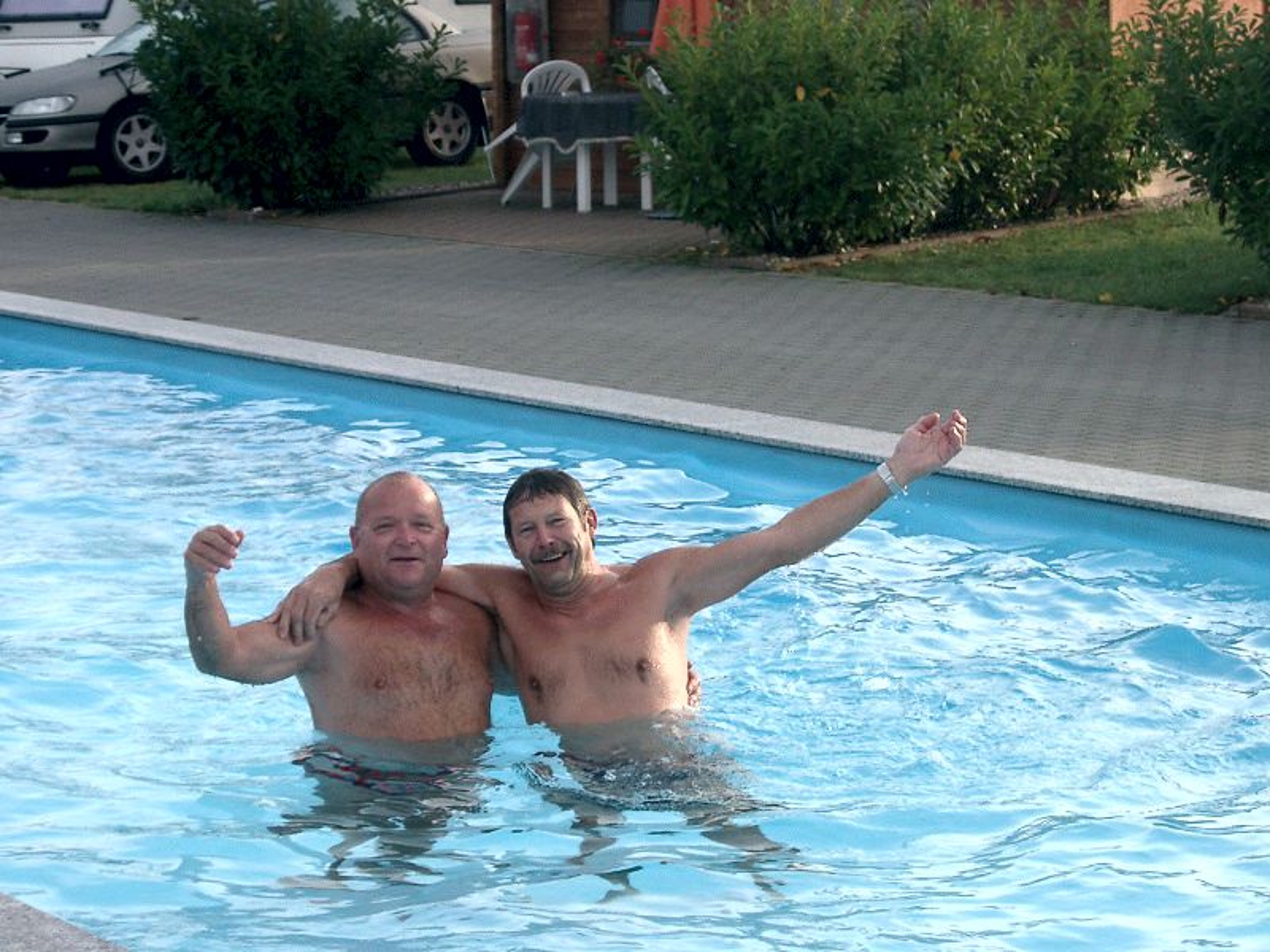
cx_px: 635
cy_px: 476
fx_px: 4109
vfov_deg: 13.2
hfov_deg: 17.6
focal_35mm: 112
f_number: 4.8
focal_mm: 22.8
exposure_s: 1/250
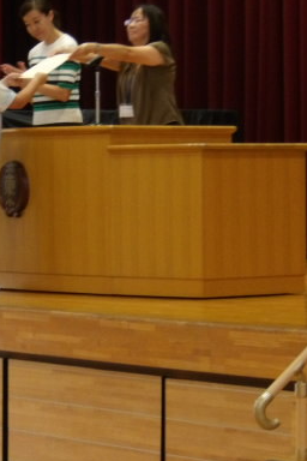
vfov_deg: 11.0
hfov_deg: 7.3
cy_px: 178
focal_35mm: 187
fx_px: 2392
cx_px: -42
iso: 800
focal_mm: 19.6
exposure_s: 1/60
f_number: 6.6
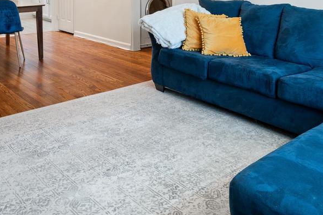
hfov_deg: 49.2
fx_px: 350
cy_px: -28
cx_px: 128
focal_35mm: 39
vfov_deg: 30.2
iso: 640
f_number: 9
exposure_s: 1/3
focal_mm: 16
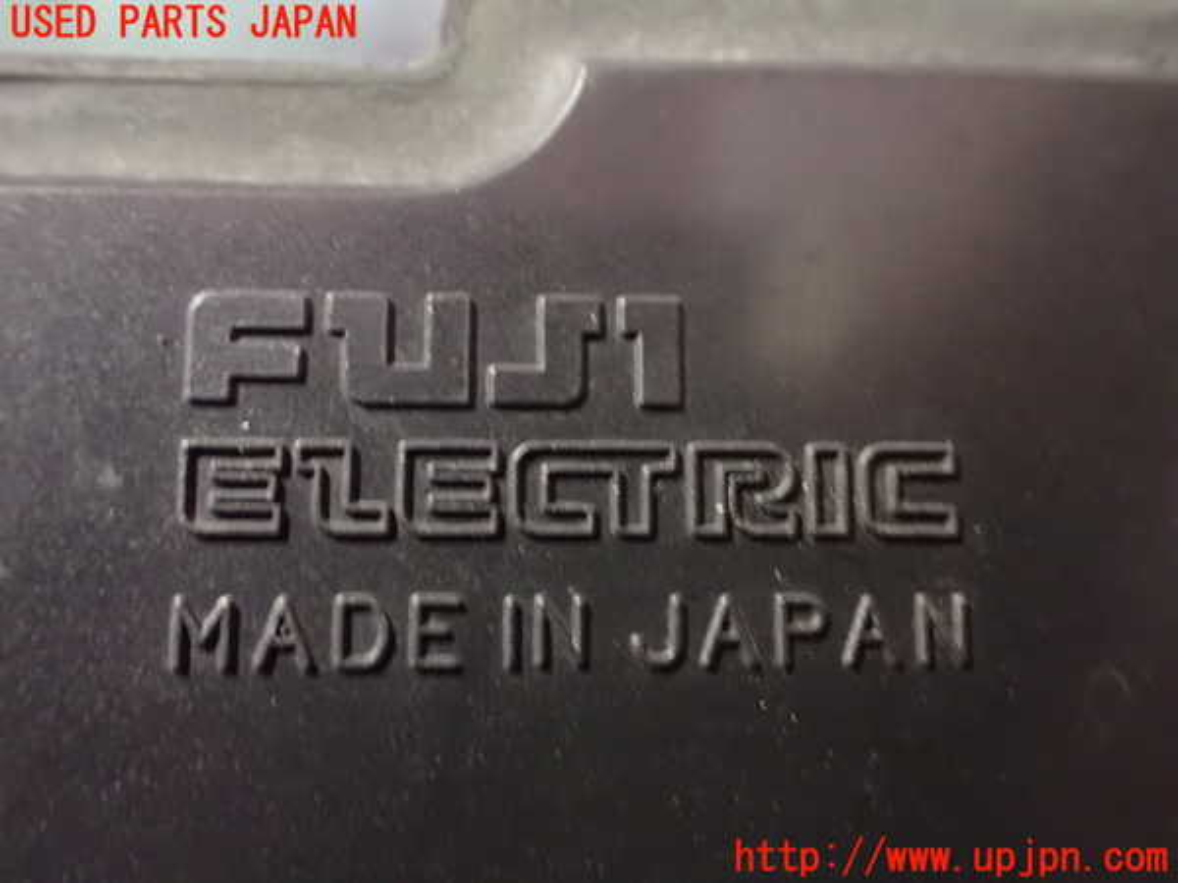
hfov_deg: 49.0
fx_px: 1293
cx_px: 589
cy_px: 442
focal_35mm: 38
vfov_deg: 37.7
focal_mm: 6.83
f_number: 2.7
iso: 1600
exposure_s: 1/10
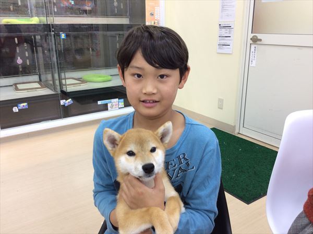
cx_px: 156
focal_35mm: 32
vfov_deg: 44.0
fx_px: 289
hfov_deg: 56.9
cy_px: 117
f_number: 2.4
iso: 50
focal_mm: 3.3
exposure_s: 1/24
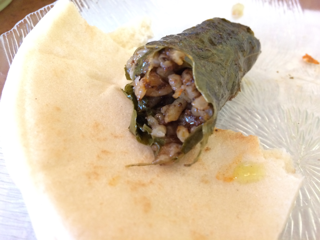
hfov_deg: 61.7
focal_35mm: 29
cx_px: 160
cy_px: 120
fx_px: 268
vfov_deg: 48.2
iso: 320
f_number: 2.2
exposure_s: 1/30
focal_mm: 4.15
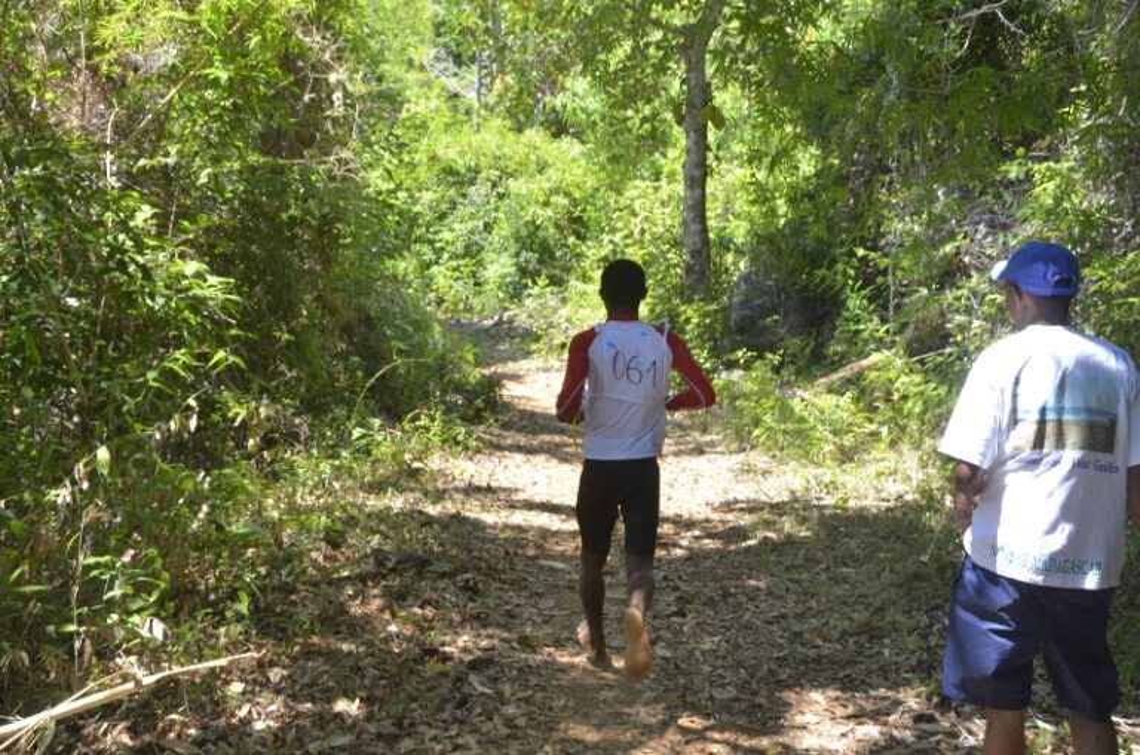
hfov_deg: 38.9
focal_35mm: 51
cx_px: 570
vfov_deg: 26.4
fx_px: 1612
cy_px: 378
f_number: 6.3
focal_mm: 34
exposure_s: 1/160
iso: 800
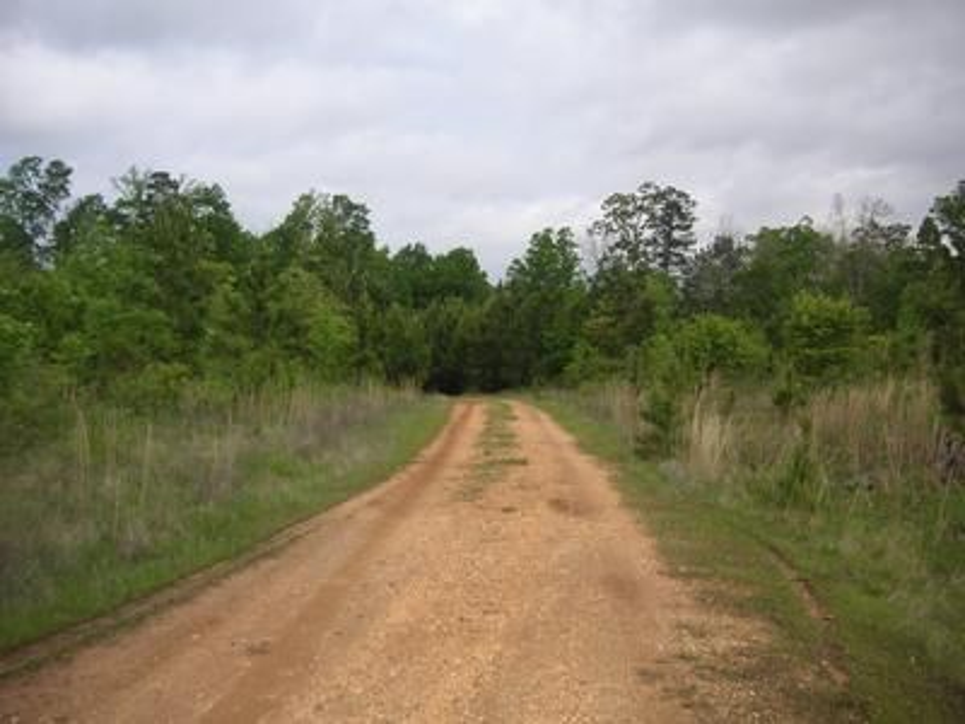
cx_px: 482
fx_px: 1031
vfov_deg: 38.7
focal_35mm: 37
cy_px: 362
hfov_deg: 50.1
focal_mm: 6.1
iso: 50
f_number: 6.7
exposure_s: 1/180
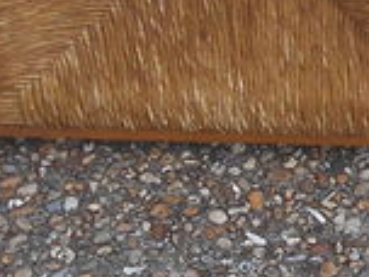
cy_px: 165
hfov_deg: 11.0
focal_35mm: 171
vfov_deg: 8.7
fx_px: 1823
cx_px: 604
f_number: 3.2
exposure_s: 1/100
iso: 80
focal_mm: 4.6
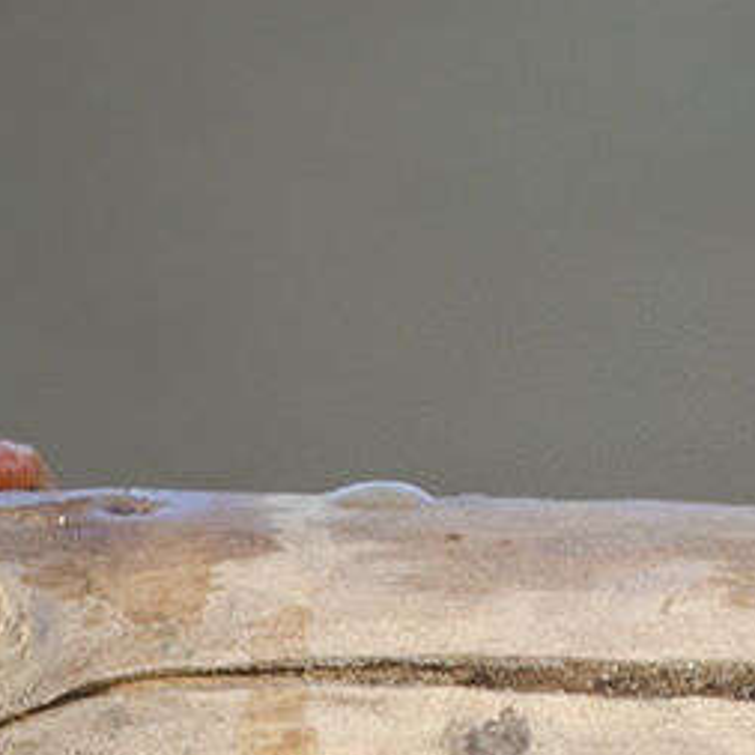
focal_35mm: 4835
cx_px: 1758
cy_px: -395
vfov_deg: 0.4
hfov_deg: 0.4
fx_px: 119309
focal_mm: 600
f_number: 18
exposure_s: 1/125
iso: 2500
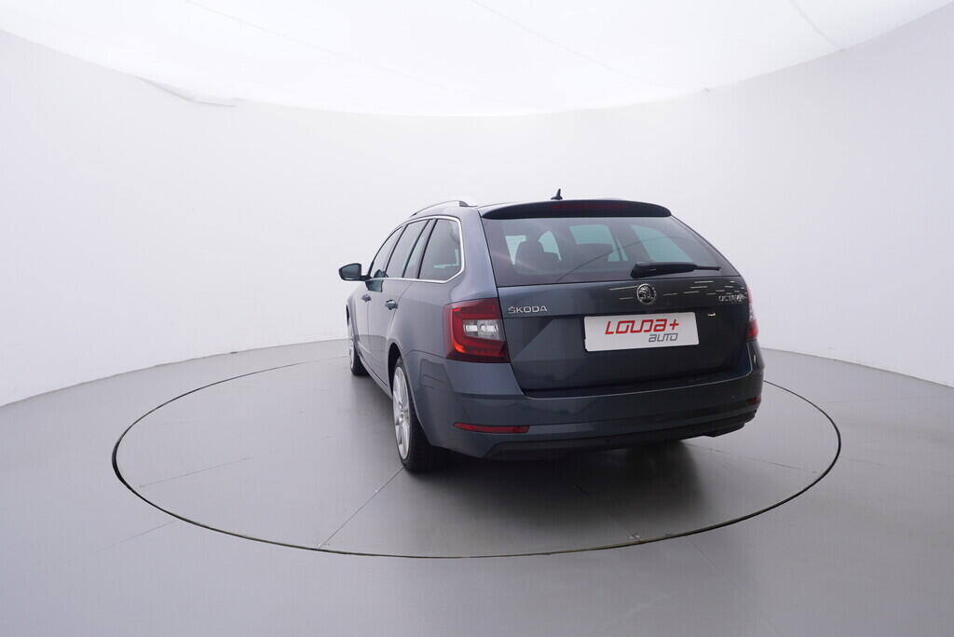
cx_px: 477
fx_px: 597
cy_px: 318
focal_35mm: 22
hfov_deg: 77.3
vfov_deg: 56.2
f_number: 5
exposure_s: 1/80
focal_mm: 15
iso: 200
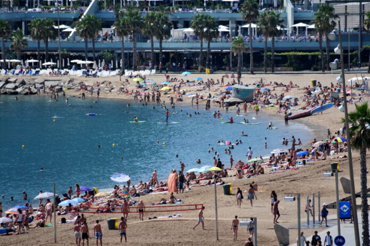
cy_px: 123
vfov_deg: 3.0
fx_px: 4619
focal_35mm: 450
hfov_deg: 4.6
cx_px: 185
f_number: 5.6
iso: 200
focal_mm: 300
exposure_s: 1/1000
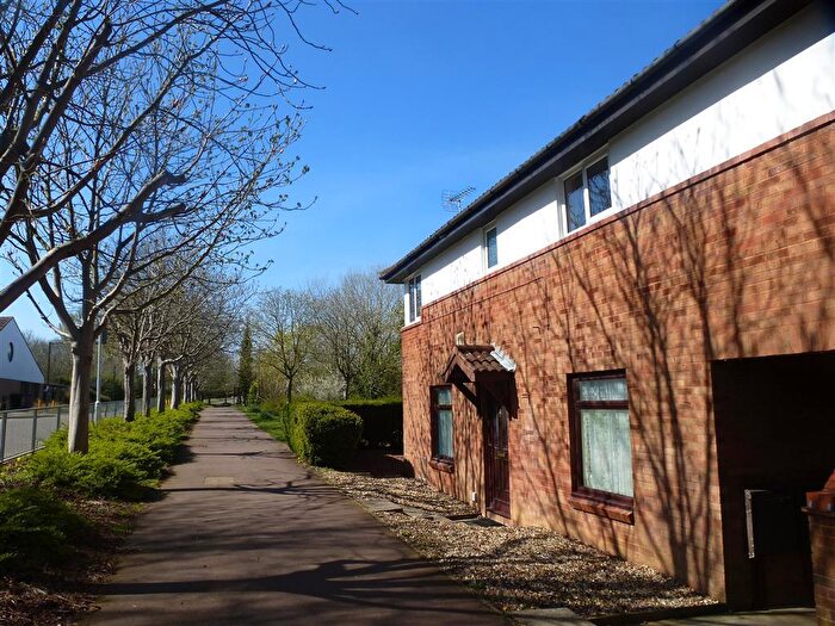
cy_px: 313
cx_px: 418
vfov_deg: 56.8
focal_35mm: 24
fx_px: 579
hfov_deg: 71.6
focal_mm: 4.3
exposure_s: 1/640
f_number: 4
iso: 100
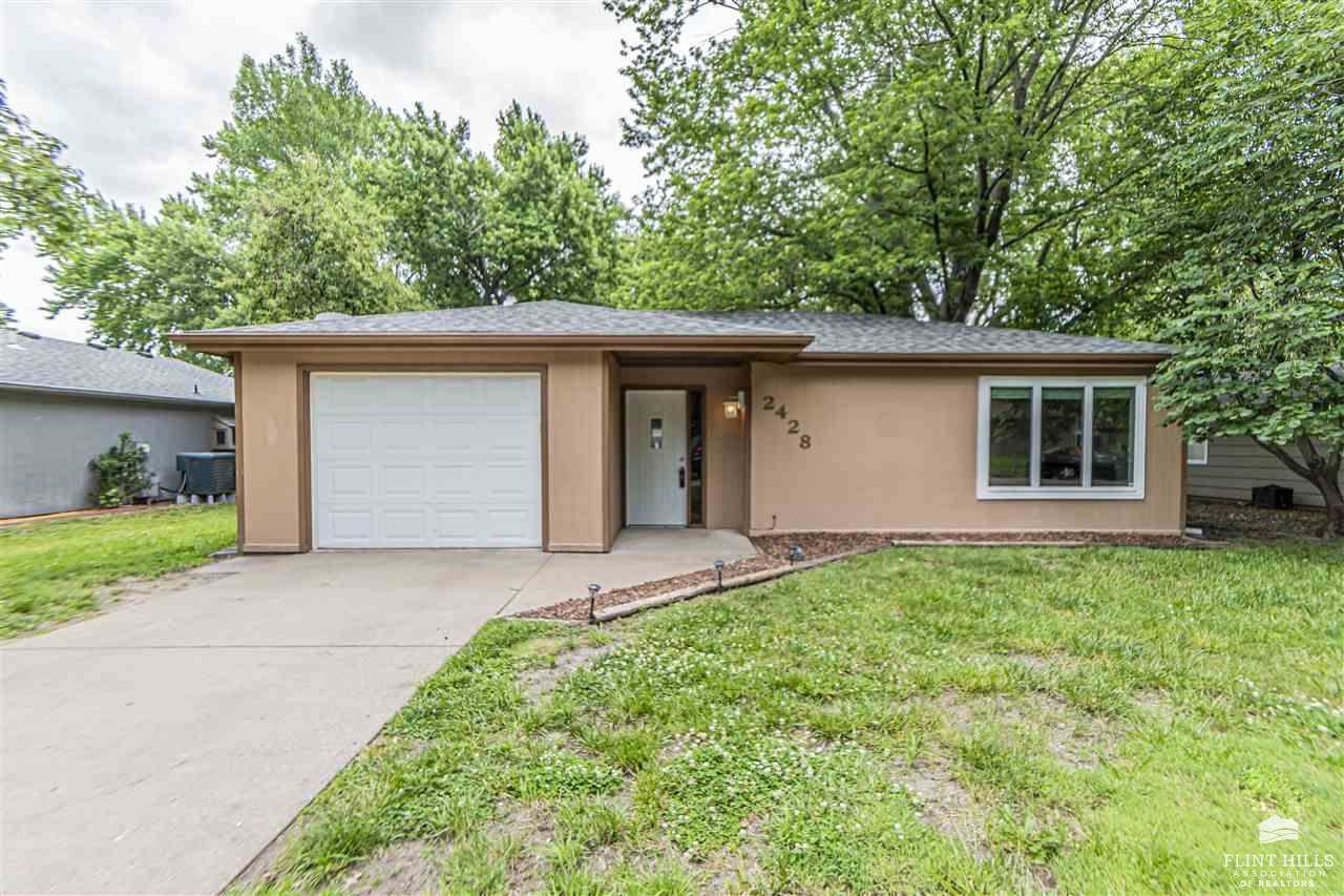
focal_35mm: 15
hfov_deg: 100.4
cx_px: 672
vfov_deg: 77.3
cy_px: 448
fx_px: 560
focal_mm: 10
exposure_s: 1/160
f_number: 5.6
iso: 100
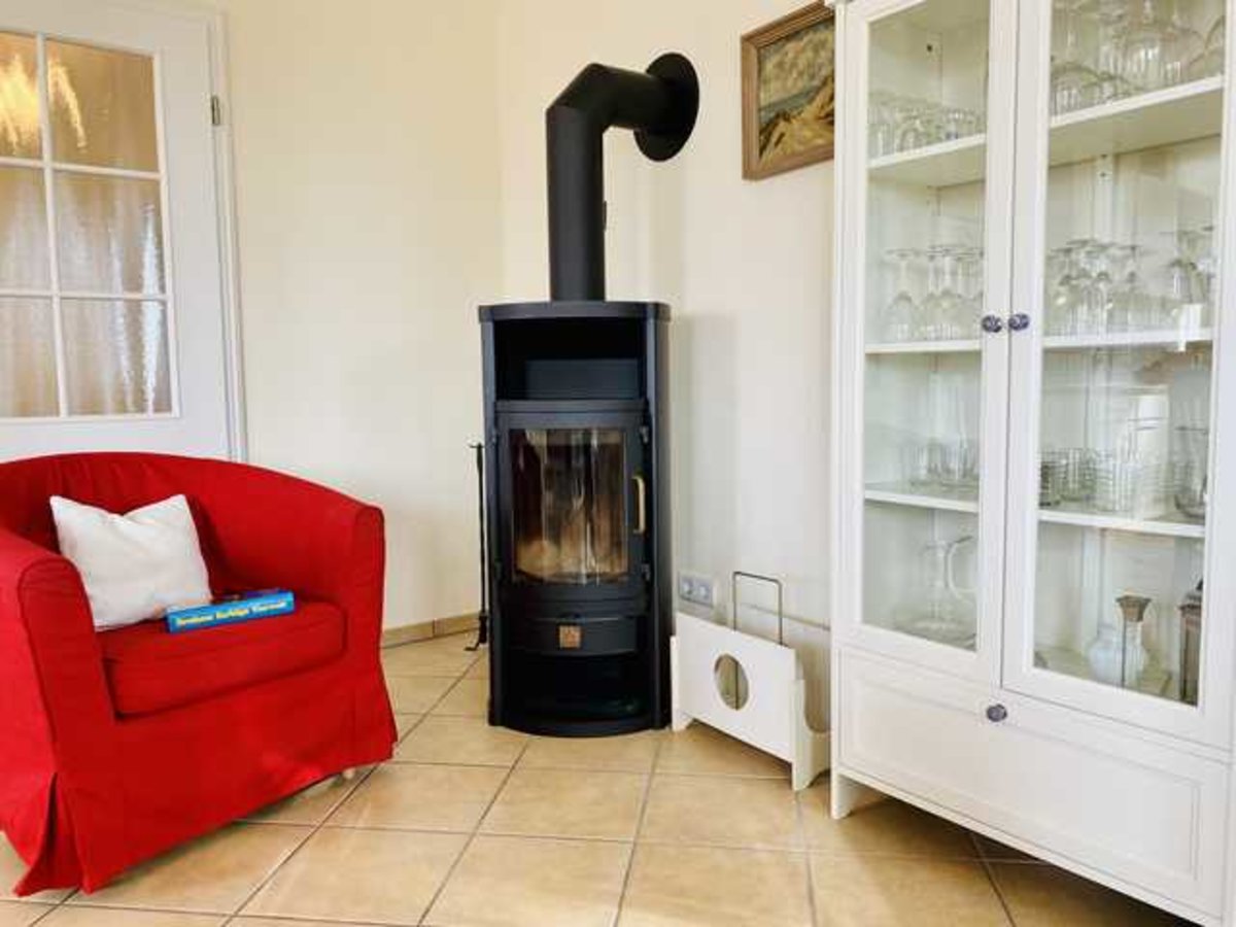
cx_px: 618
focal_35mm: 26
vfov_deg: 53.1
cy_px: 464
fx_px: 928
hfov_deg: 67.3
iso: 100
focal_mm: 4.25
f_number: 1.8
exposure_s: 1/100
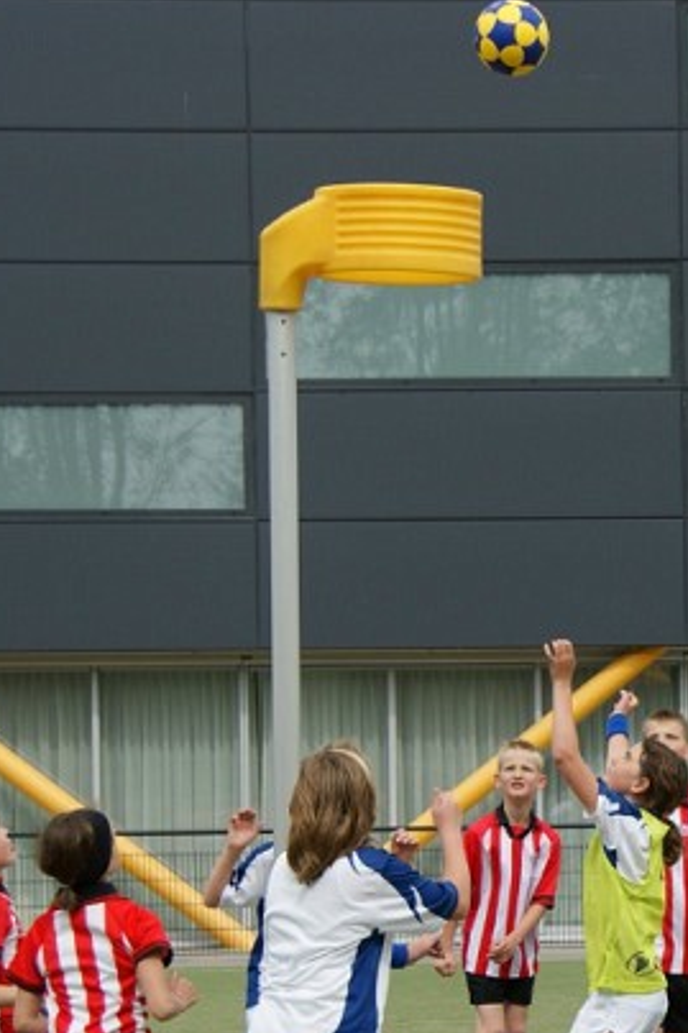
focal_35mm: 89
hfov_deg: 15.3
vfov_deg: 22.7
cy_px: 757
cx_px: 191
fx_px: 2553
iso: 100
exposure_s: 1/500
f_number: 5.6
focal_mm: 40
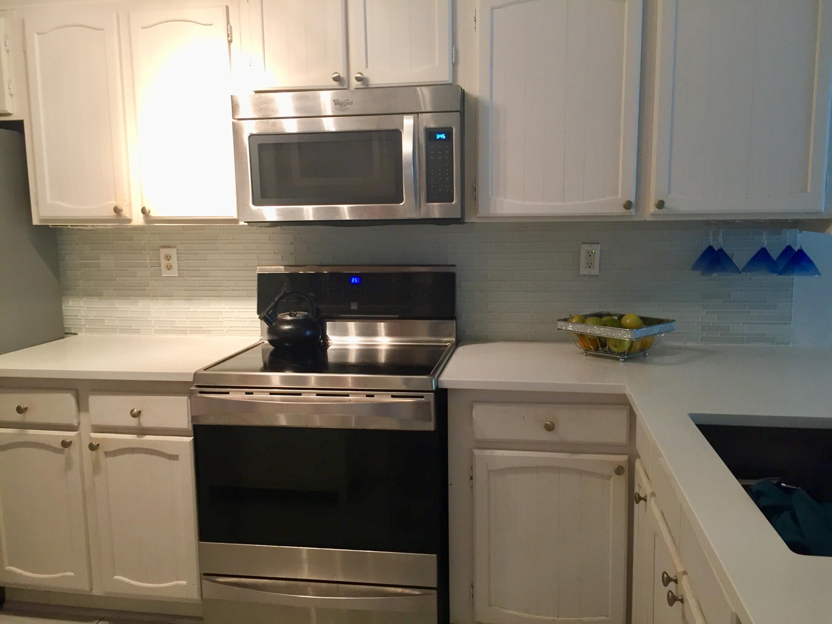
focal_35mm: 29
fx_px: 697
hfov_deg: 61.7
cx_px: 416
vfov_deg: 48.2
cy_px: 312
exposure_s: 1/30
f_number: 2.2
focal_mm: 4.15
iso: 80
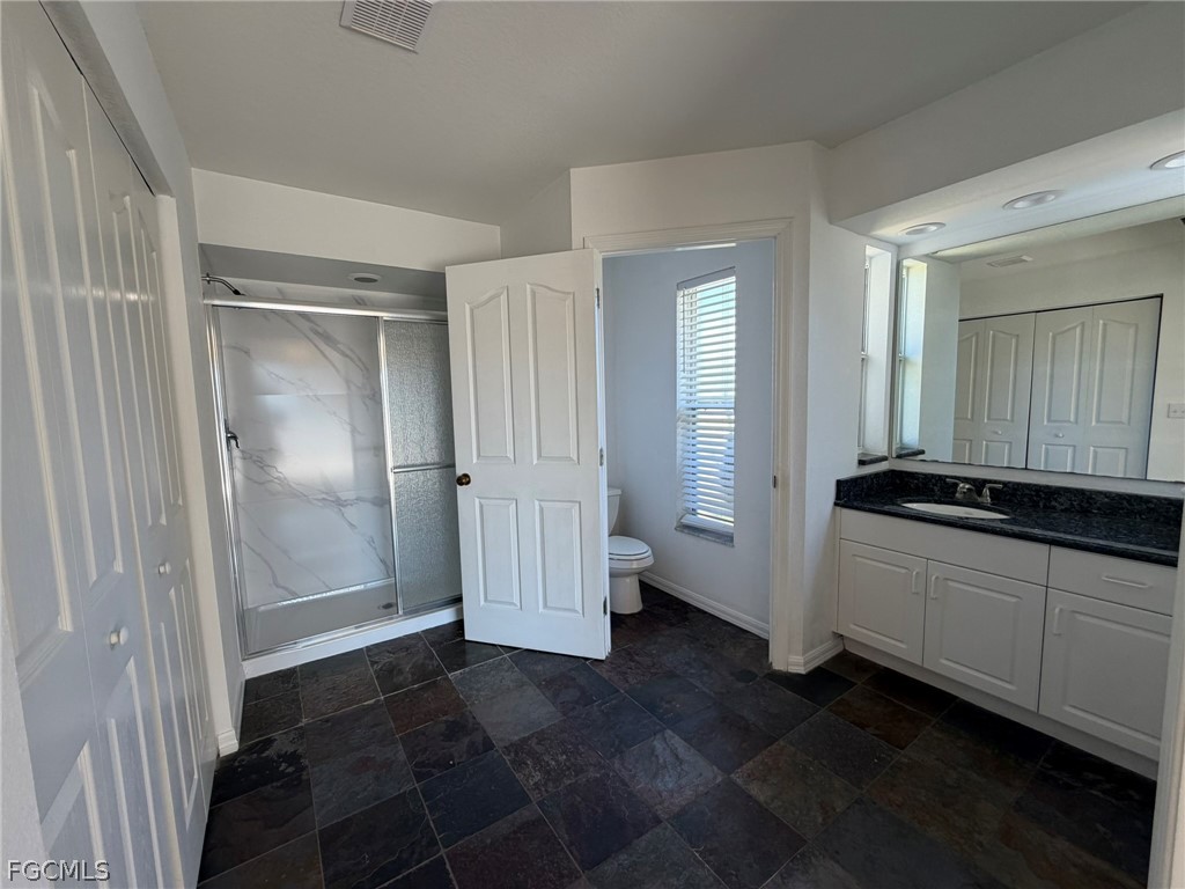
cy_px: 444
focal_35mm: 14
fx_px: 479
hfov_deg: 102.1
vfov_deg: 85.7
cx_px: 592
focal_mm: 2.22
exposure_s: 1/121
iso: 125
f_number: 2.2
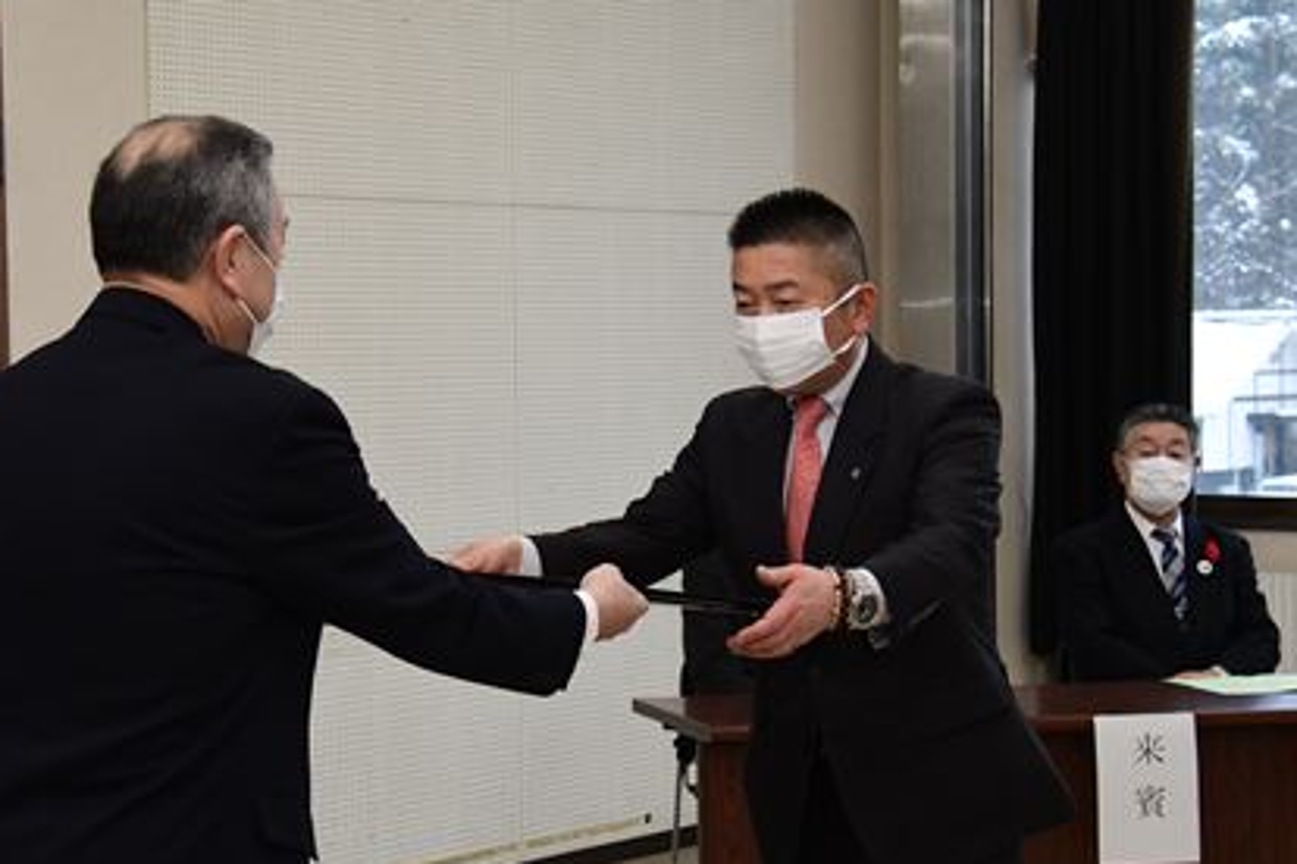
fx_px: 3134
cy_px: 443
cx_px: 555
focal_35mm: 87
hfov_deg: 23.4
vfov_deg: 15.7
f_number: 8
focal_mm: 48
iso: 3200
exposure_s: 1/250
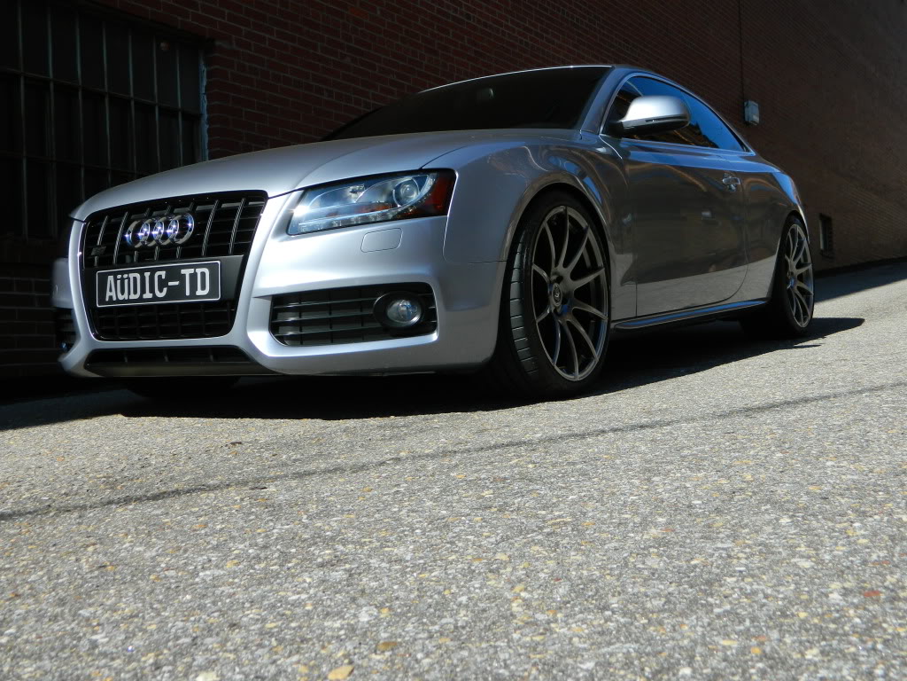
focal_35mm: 41
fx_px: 1074
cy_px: 340
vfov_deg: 35.1
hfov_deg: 45.8
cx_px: 454
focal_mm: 7.3
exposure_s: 1/800
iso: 80
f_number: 3.5
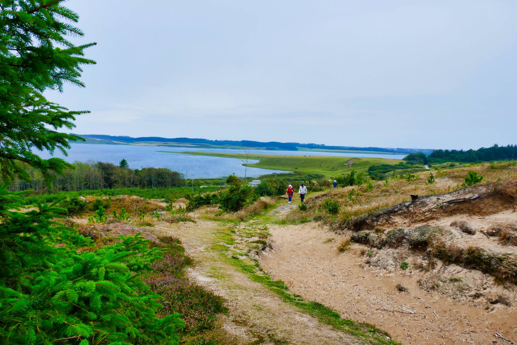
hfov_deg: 71.5
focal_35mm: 25
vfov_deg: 51.3
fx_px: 359
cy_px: 172
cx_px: 258
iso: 125
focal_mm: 9.1
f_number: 7.1
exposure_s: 1/125
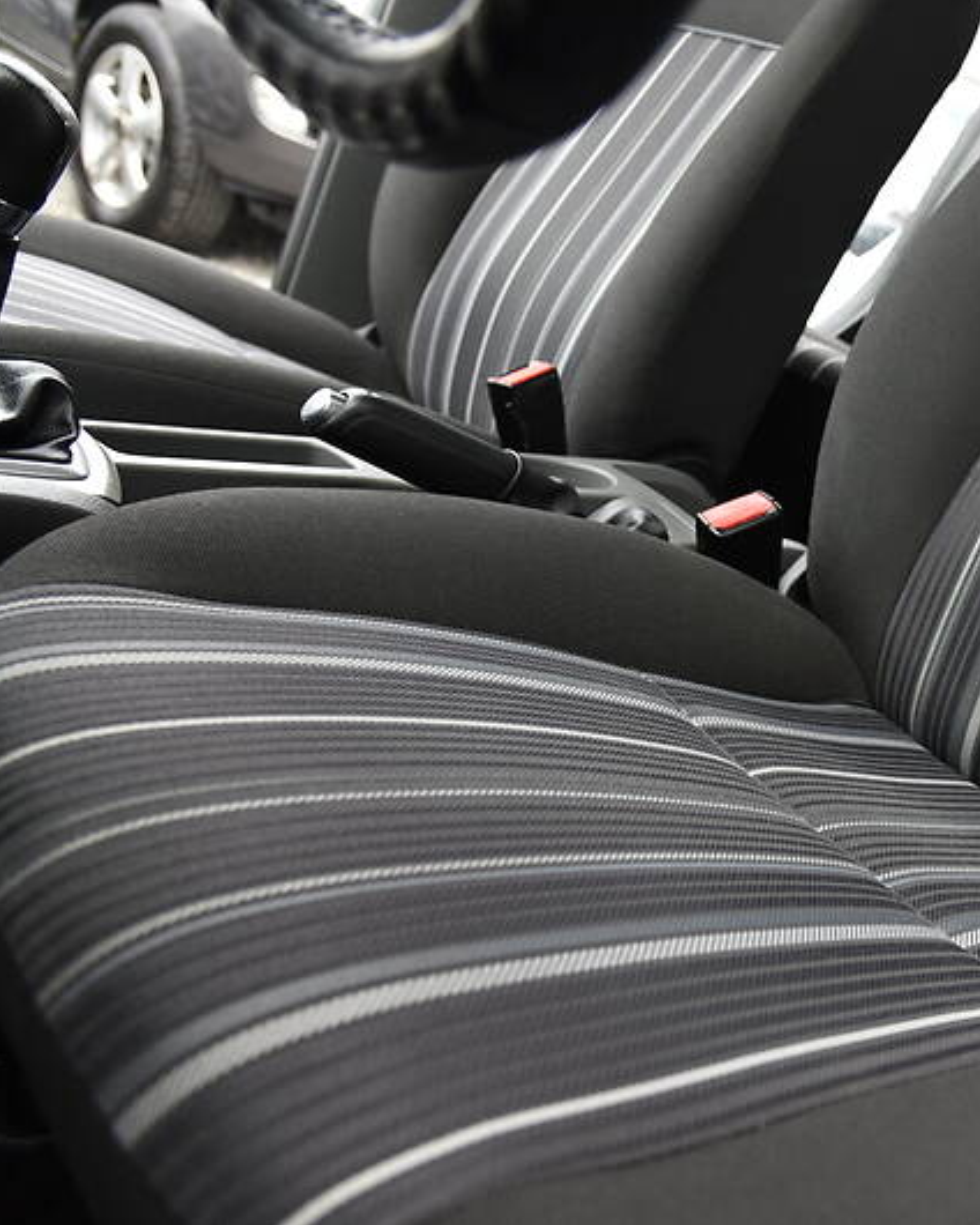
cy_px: 614
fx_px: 1233
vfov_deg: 52.8
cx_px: 876
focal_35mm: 34
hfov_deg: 40.2
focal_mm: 24
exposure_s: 1/100
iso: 400
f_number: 5
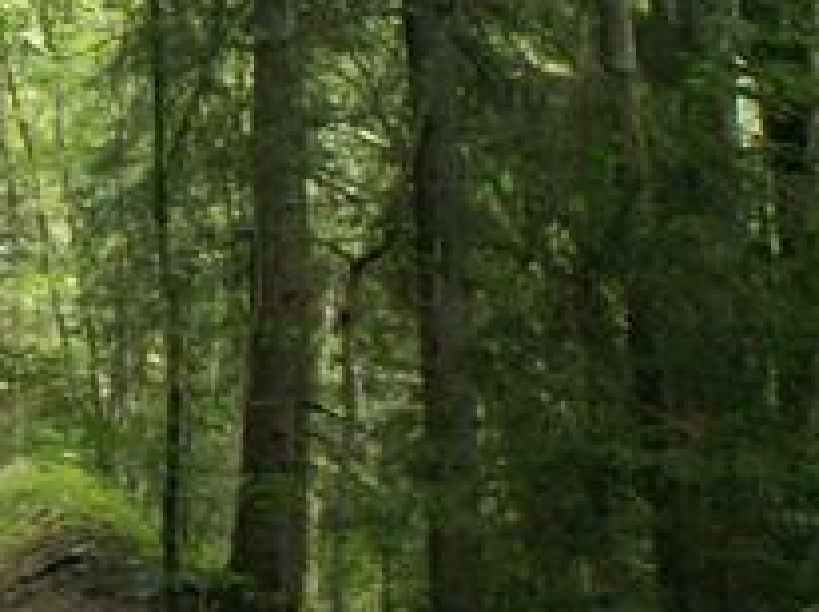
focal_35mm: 109
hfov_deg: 17.2
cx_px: -191
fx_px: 2576
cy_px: 274
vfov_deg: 13.6
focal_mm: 5.86
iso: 160
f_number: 2.8
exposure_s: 1/13
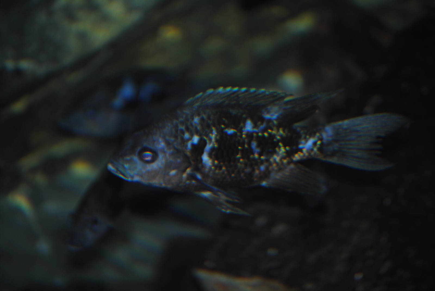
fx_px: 2631
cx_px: 218
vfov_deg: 6.3
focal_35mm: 218
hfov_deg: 9.5
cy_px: 146
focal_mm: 145
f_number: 5
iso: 200
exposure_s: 1/60
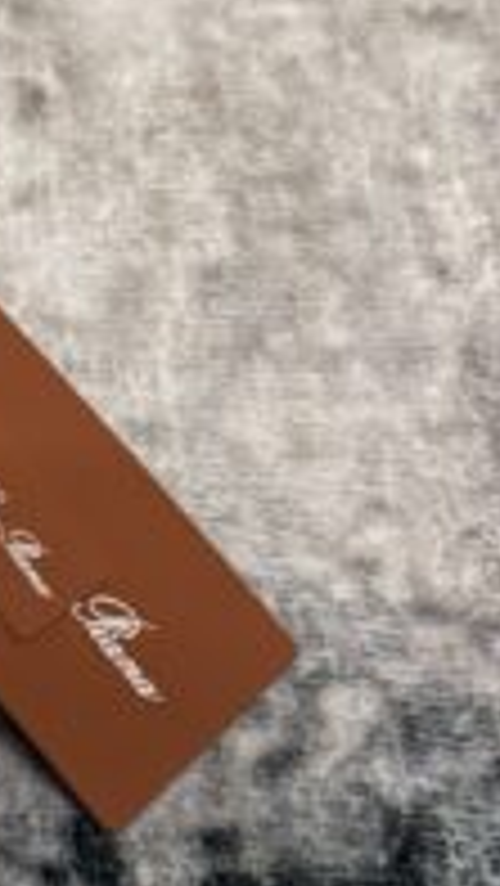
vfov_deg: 20.1
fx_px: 2495
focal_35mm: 106
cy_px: 540
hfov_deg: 10.1
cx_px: -662
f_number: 1.78
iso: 200
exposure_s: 1/100
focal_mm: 6.76
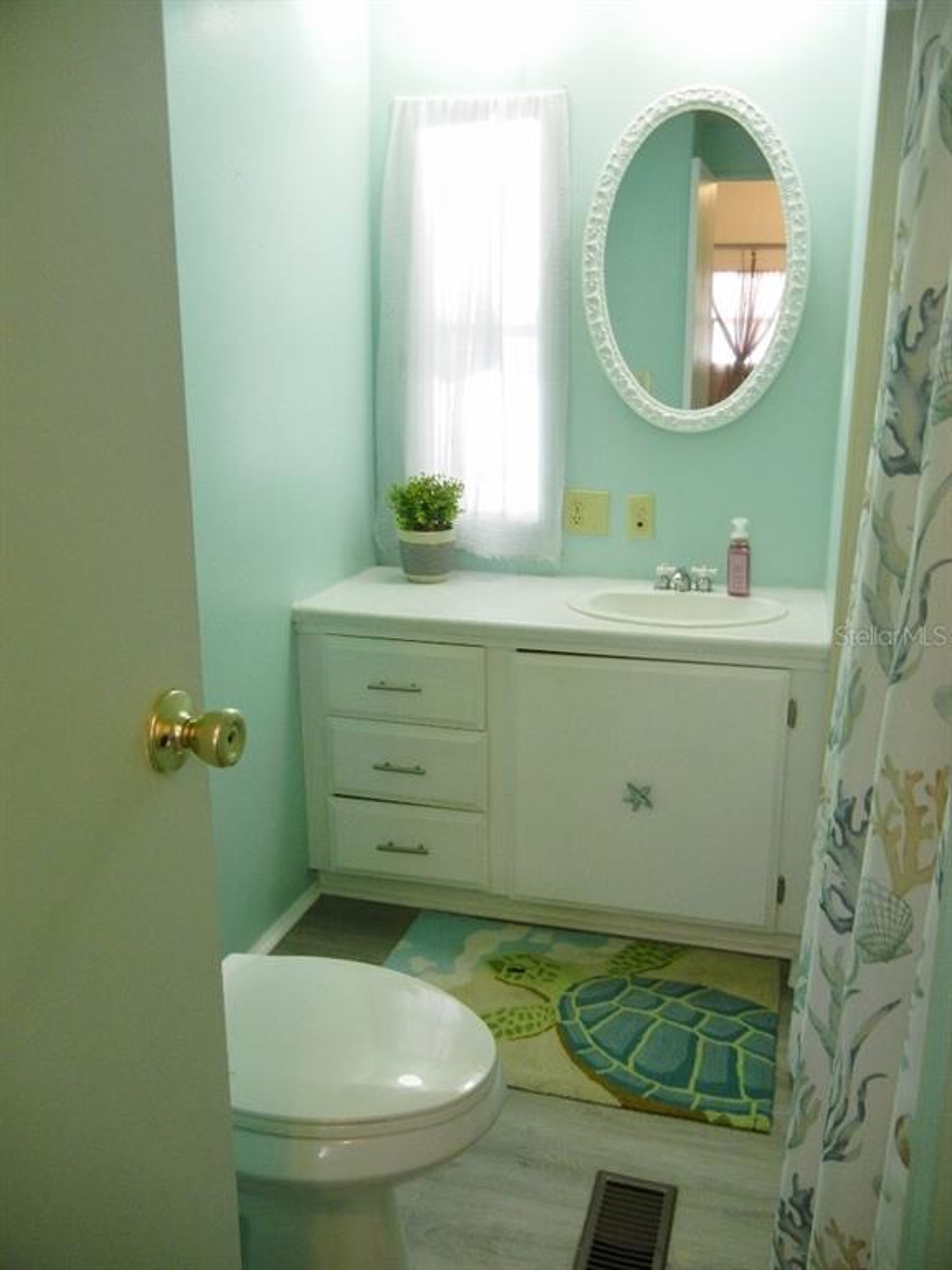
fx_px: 1100
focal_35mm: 30
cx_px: 476
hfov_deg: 46.8
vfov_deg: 60.0
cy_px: 635
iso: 223
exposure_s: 1/30
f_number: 3.5
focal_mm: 5.4
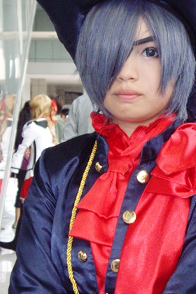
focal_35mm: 129
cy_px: 166
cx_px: 178
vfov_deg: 15.9
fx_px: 1052
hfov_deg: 10.6
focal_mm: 13.7
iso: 400
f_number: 3.8
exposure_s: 1/80
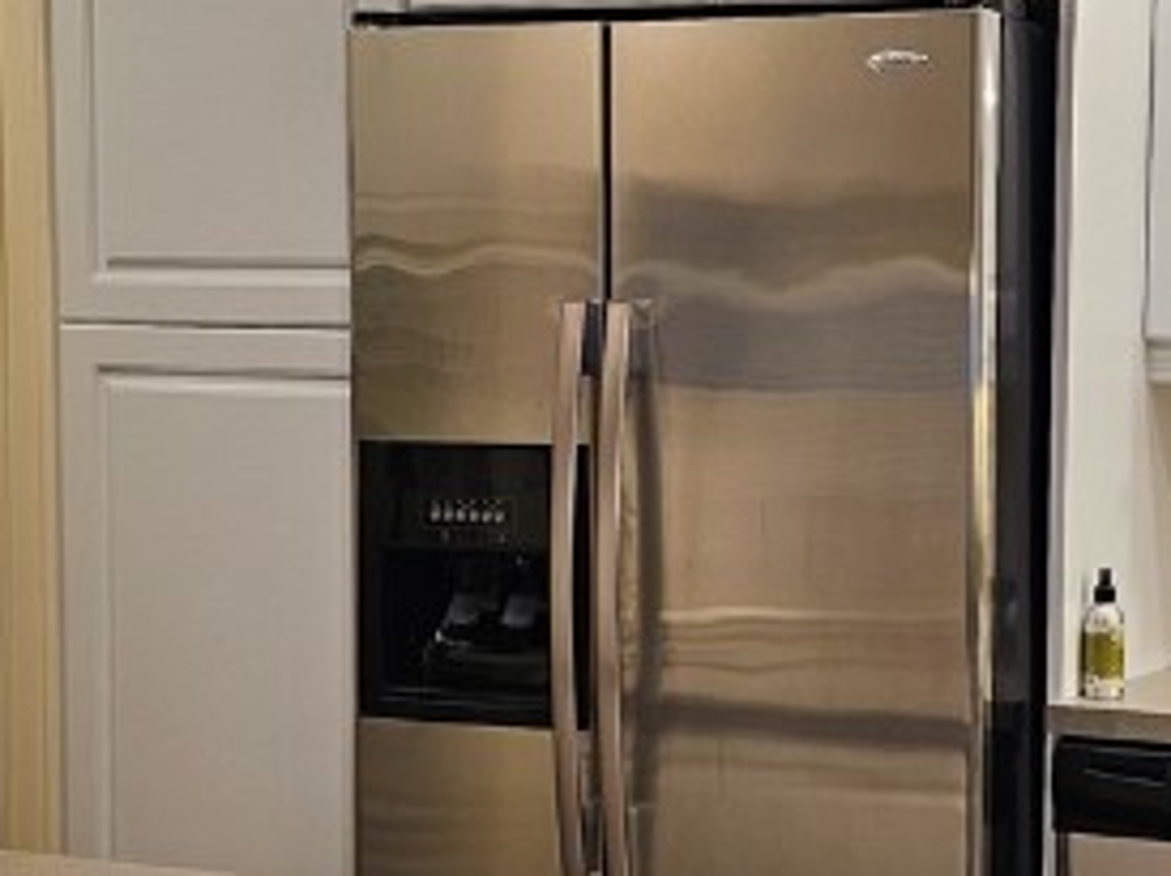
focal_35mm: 86
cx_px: 1021
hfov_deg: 22.3
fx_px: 2907
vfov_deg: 17.1
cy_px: 568
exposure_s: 1/120
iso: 80
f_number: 1.7
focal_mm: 6.3
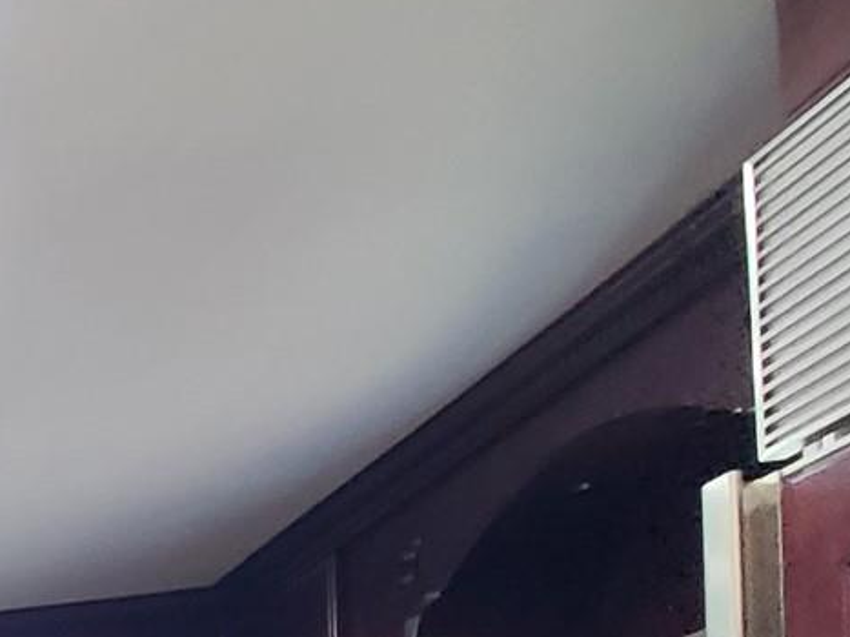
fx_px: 1399
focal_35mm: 57
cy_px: 1116
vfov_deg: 19.7
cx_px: -863
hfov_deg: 19.1
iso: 400
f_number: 2.2
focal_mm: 2.2
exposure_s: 1/60
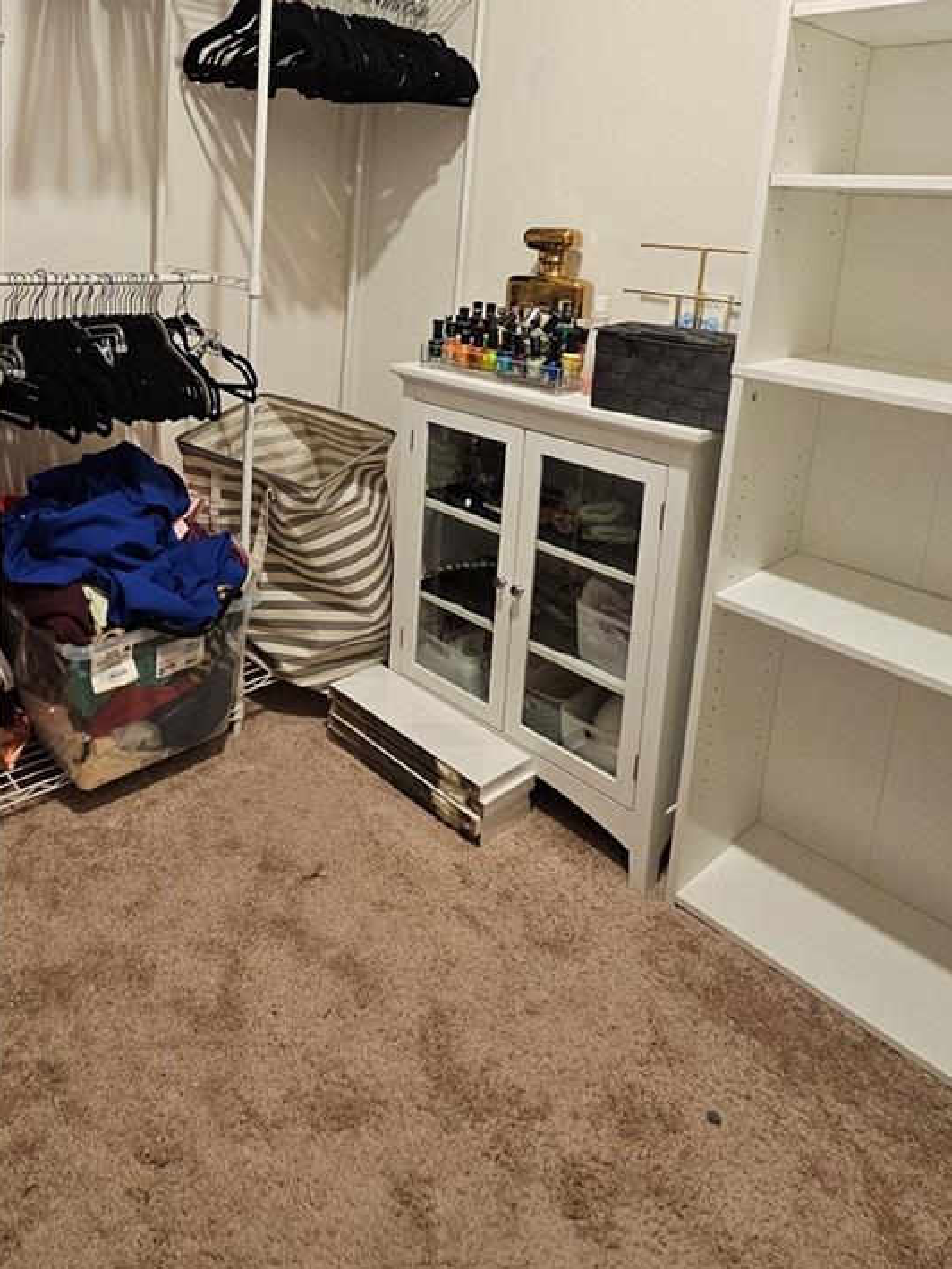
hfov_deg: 59.9
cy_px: 372
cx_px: 329
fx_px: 806
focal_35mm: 22
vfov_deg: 72.8
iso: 320
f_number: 2.2
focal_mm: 2.2
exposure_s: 1/30
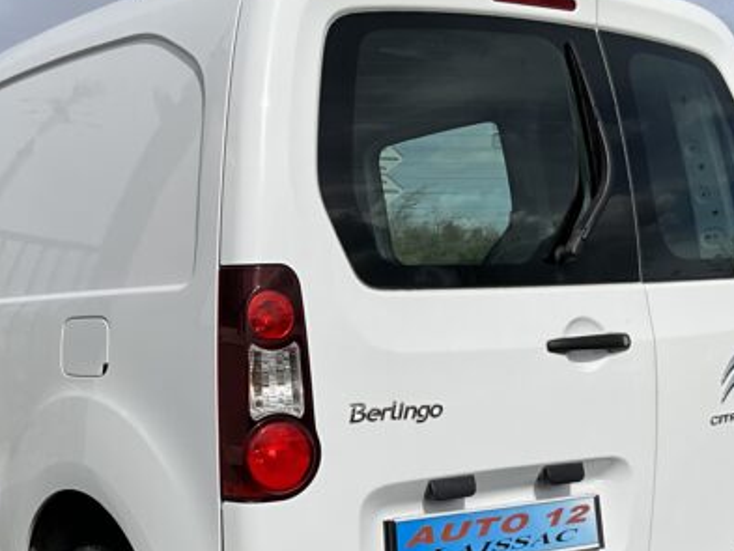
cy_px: 443
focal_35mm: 59
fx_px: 1251
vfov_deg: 24.4
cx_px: 312
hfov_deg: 32.6
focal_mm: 3
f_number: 1.8
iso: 25
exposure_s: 1/4785
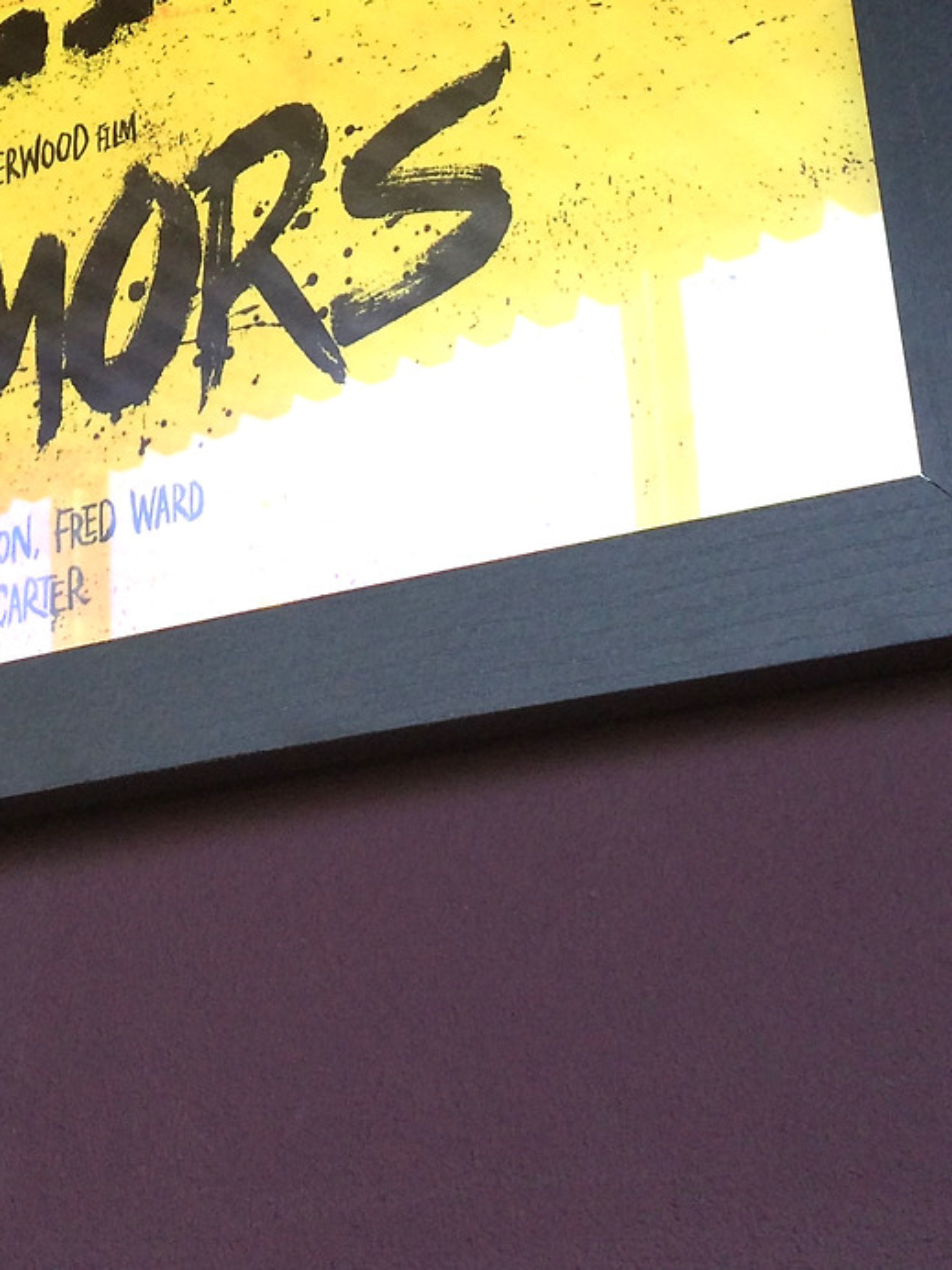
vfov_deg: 24.0
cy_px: -245
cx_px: 116
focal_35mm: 74
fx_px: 2714
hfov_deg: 19.6
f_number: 2.2
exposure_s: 1/227
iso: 32
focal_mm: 4.12
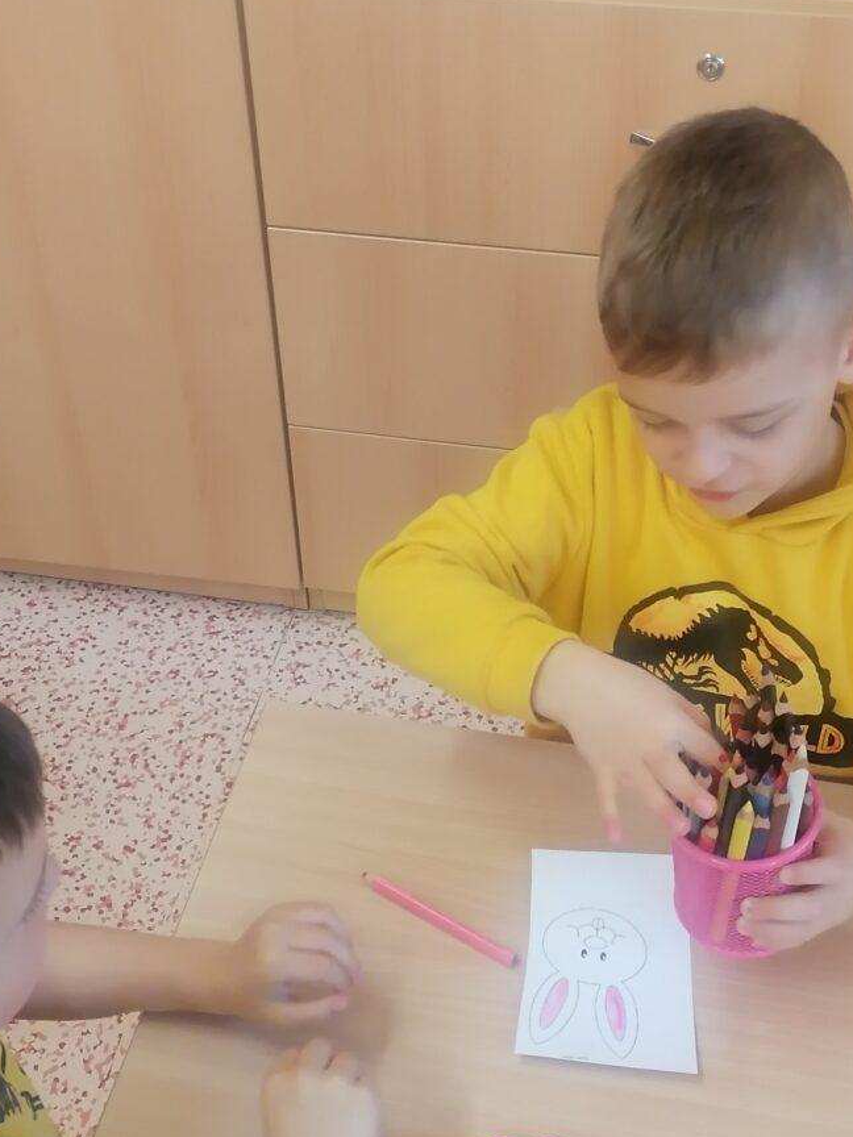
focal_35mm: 50
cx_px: 433
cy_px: 616
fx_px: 1643
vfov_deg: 38.2
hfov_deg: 29.1
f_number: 1.8
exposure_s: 1/120
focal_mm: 4.75
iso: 400
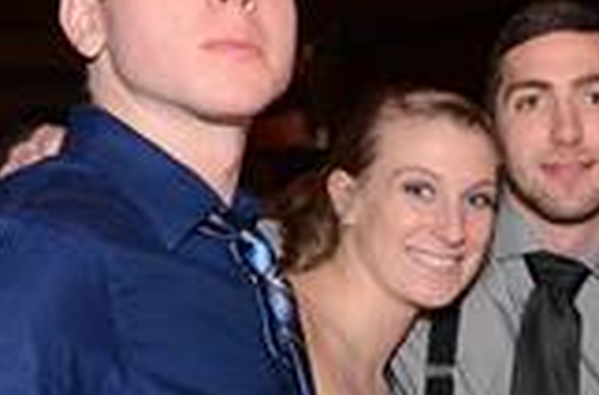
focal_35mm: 113
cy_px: 246
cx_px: 833
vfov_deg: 12.0
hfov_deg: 16.9
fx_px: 1873
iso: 1250
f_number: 4.5
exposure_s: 1/30
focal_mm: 22
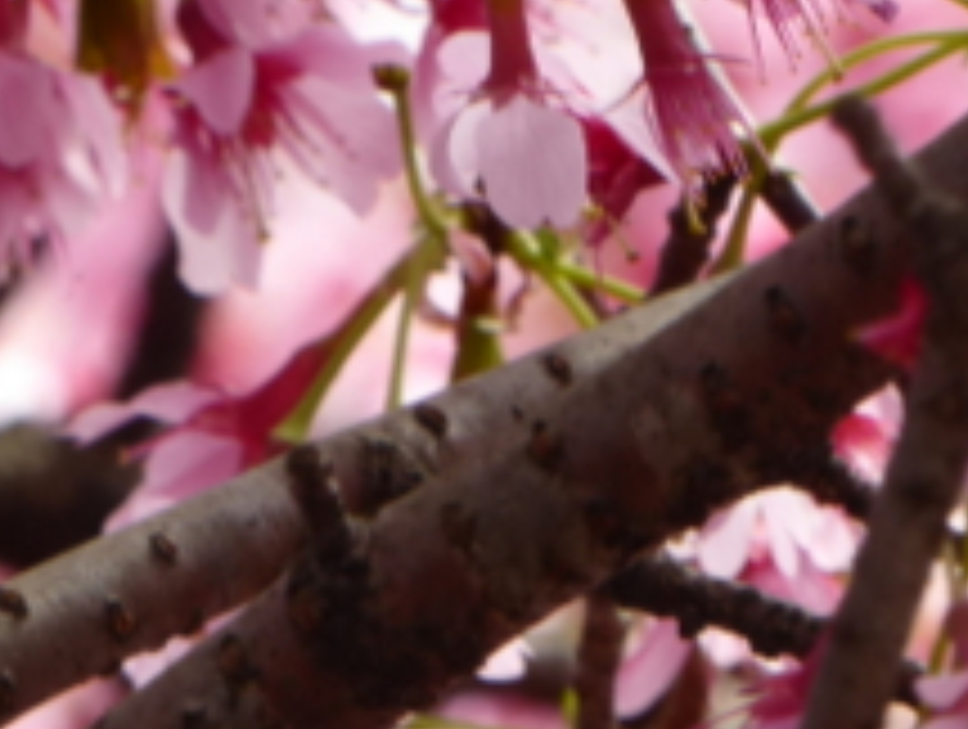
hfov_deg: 1.0
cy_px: -166
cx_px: 122
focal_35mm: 1995
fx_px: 55882
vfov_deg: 0.7
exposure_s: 1/125
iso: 125
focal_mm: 121.5
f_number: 6.3
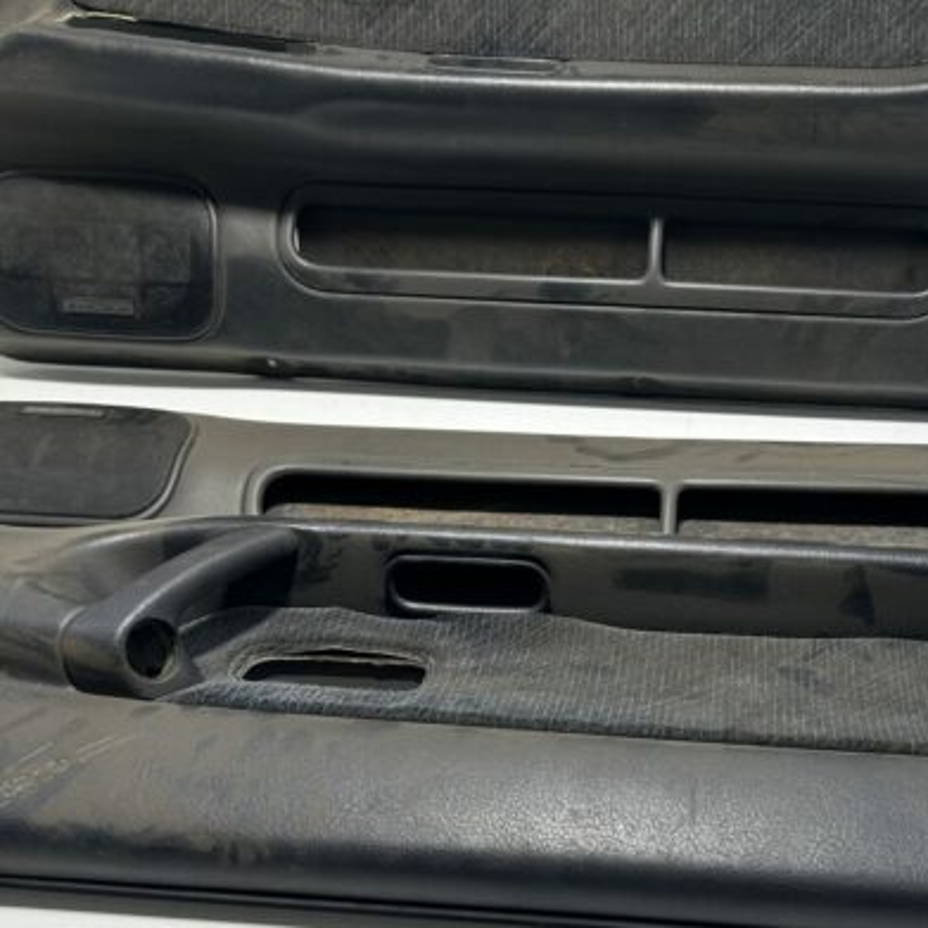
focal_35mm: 47
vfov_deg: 35.7
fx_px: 1426
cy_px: 617
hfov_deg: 35.8
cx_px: 608
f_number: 1.5
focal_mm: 5.7
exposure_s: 1/539
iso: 50
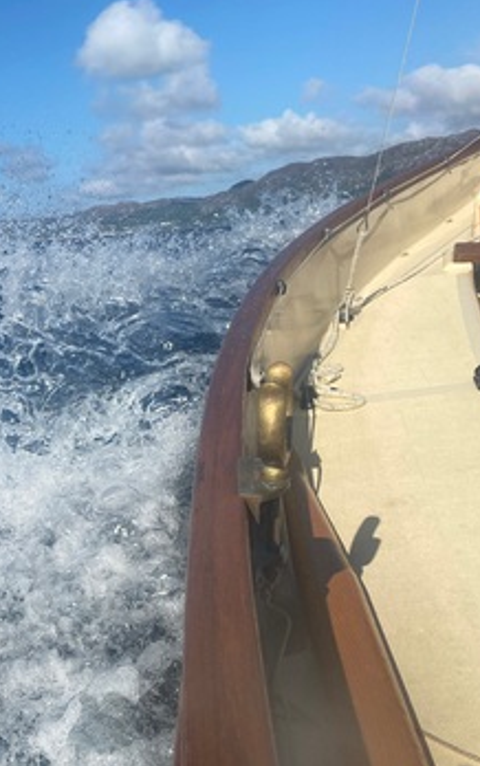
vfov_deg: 51.5
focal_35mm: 38
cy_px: 392
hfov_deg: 30.7
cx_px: -24
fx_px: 794
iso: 32
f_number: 1.8
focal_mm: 4.25
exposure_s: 1/3401
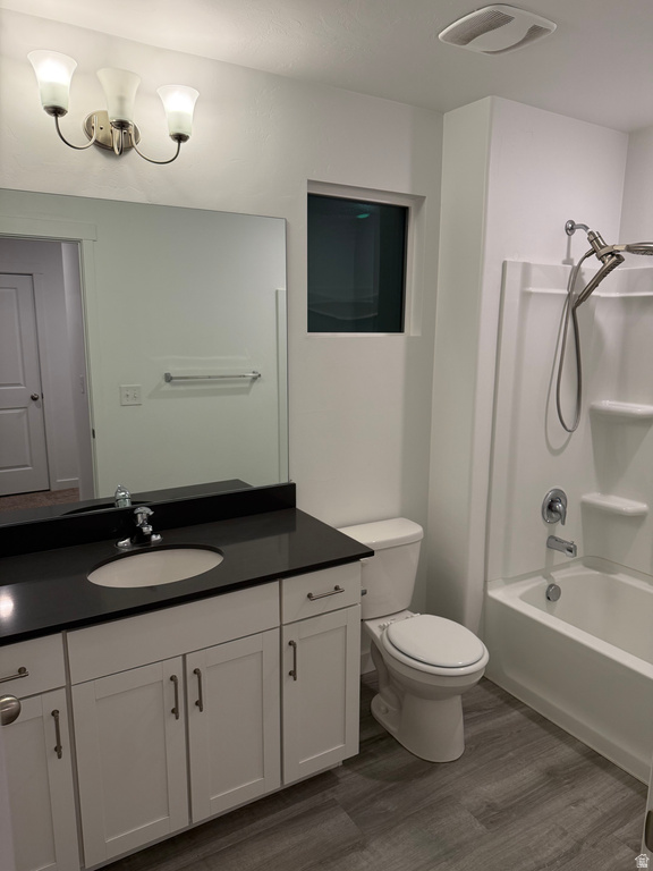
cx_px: 326
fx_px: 604
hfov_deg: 56.8
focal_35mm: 24
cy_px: 436
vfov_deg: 71.6
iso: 200
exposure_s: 1/130
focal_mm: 6.76
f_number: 1.78
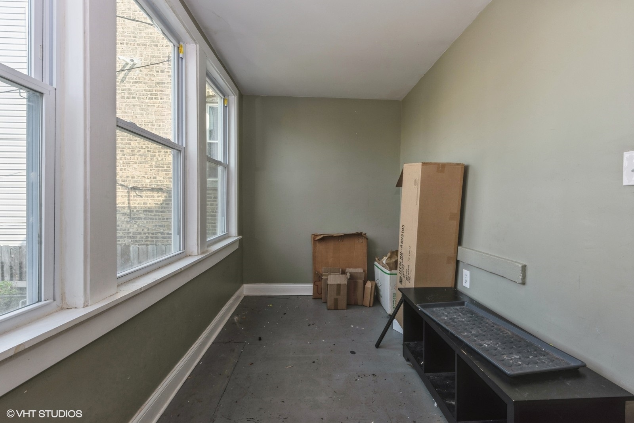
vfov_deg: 77.3
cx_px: 317
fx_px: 264
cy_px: 212
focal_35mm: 15
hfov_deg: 100.4
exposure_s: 1/30
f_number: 11
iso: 200
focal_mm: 15
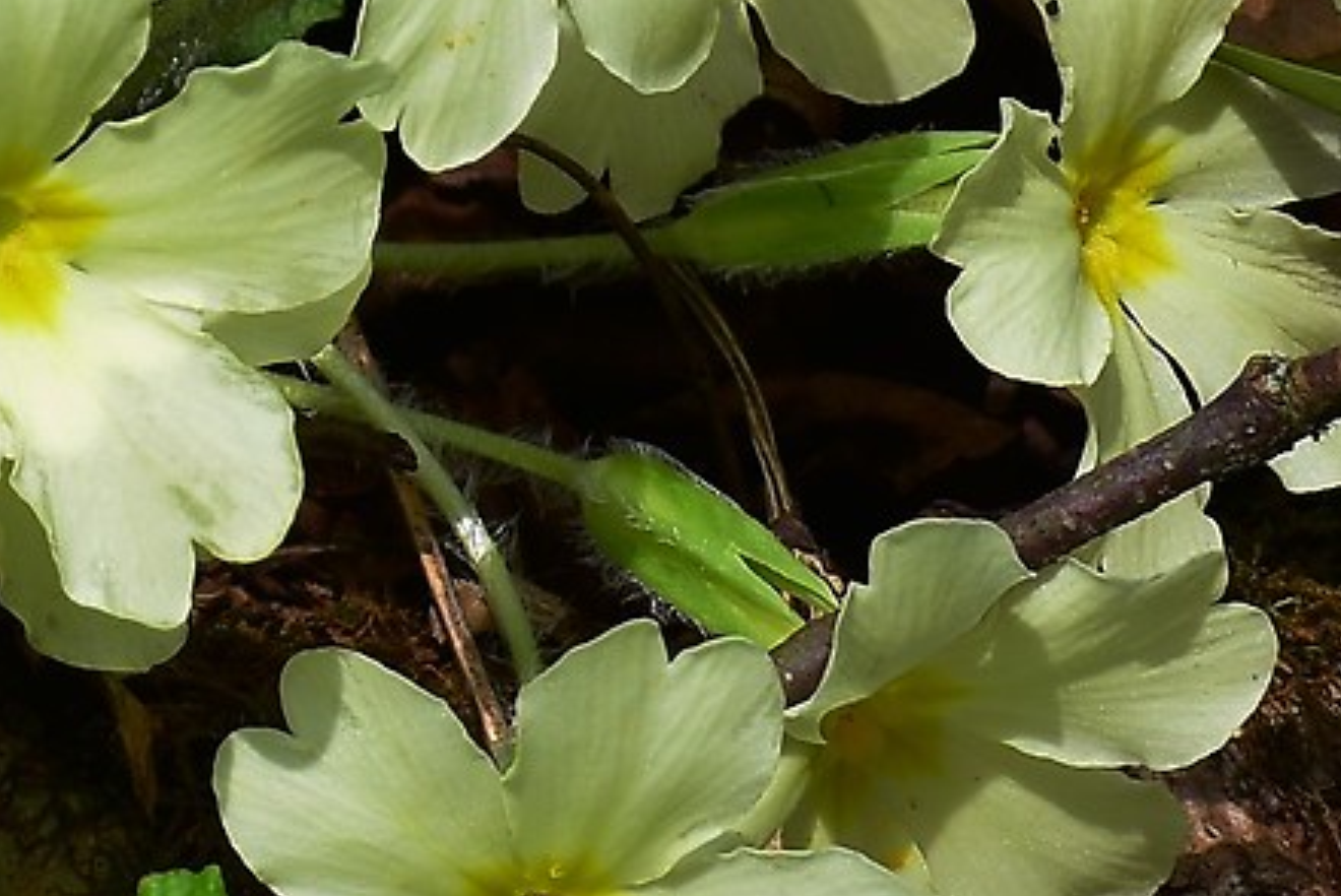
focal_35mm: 1022
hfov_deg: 2.0
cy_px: -1320
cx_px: -1195
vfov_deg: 1.3
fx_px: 38083
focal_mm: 125
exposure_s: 1/80
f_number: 8
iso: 100
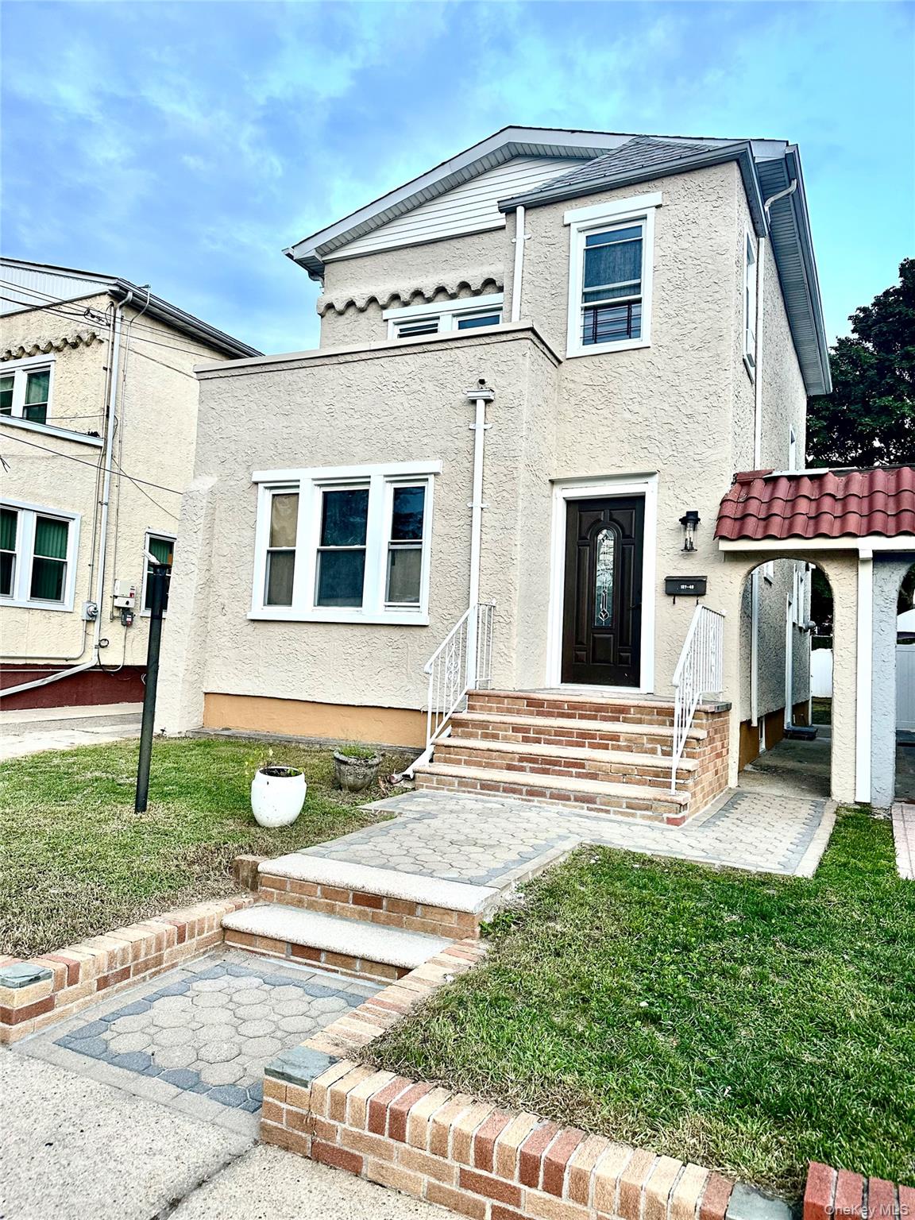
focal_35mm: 24
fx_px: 846
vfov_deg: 71.6
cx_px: 458
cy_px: 610
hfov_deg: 56.8
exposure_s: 1/60
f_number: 1.78
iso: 125
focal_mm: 6.86
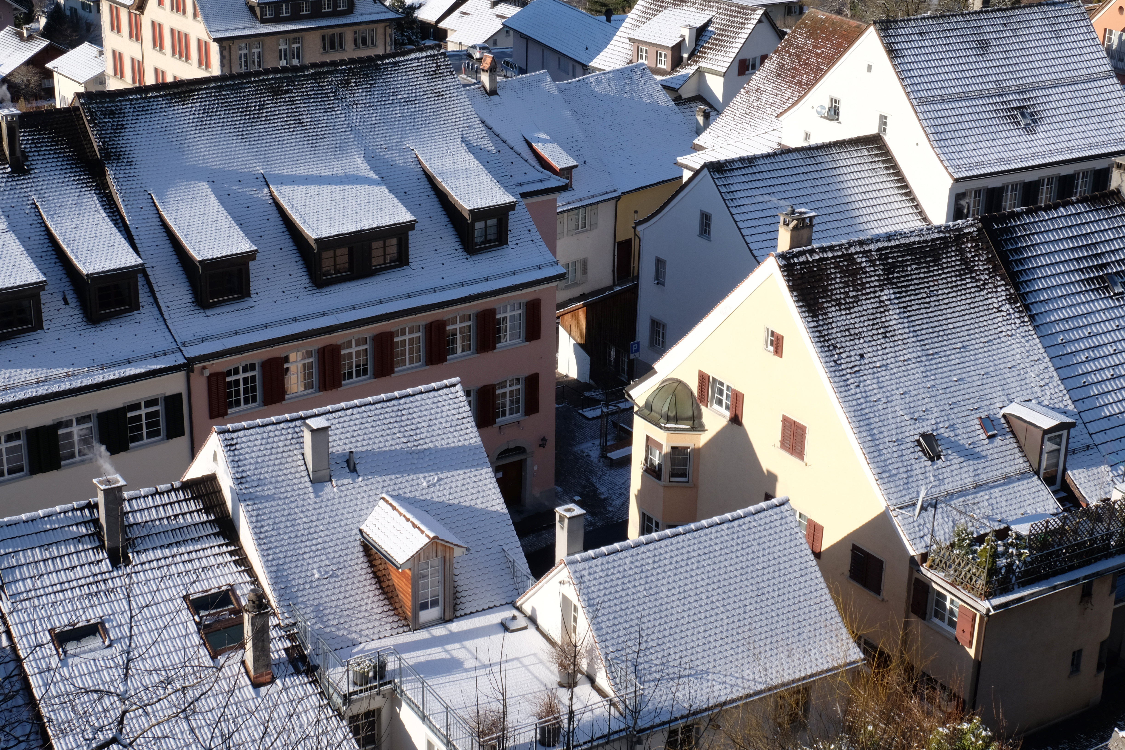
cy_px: 375
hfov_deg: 36.2
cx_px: 562
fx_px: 1719
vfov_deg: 24.6
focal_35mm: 55
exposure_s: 1/110
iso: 400
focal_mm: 36.6
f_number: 20
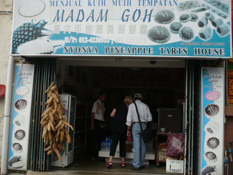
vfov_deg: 40.7
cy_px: 88
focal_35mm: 35
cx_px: 116
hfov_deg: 52.6
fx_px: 236
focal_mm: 5.8
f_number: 2.8
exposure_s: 1/800
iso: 100
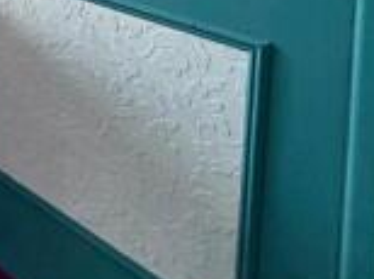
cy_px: -169
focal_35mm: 53
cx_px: -208
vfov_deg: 21.6
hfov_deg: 25.5
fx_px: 572
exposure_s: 1/121
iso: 100
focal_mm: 2.22
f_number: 2.2
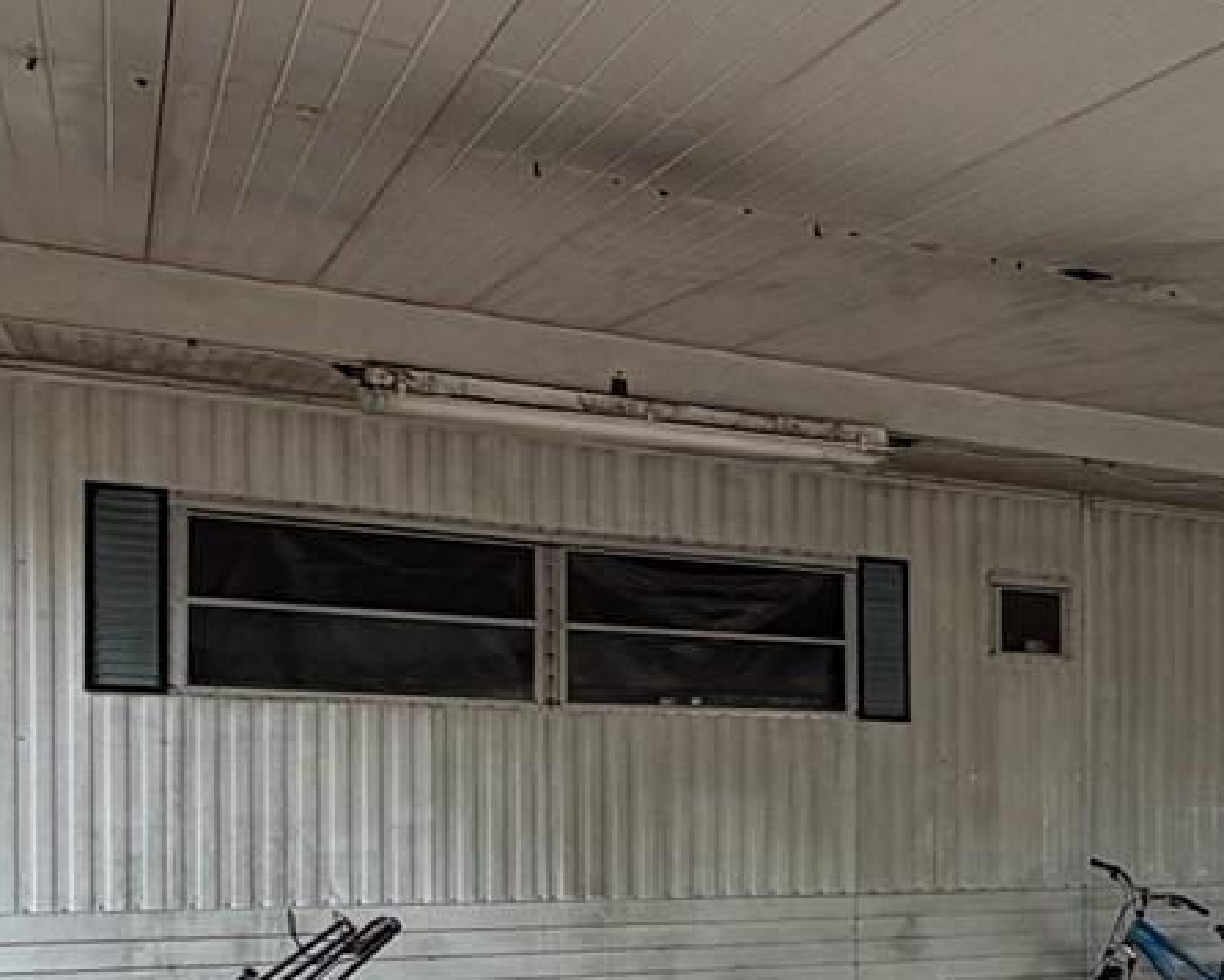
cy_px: 829
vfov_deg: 29.9
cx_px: 1526
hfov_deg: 31.0
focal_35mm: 49
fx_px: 1775
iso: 64
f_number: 2.2
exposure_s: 1/191
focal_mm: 2.22
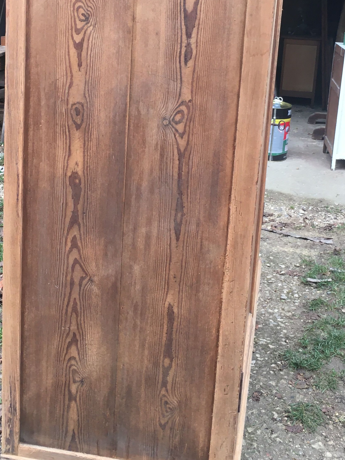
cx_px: 164
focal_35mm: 53
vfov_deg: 35.8
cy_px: 147
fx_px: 704
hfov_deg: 27.5
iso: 25
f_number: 2.2
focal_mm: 4.15
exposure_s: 1/33
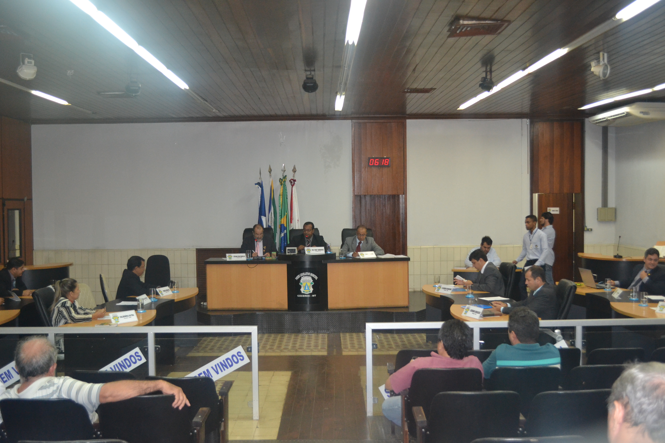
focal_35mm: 36
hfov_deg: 53.1
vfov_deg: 36.9
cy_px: 222
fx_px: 665
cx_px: 332
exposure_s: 1/60
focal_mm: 24
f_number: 4
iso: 1600
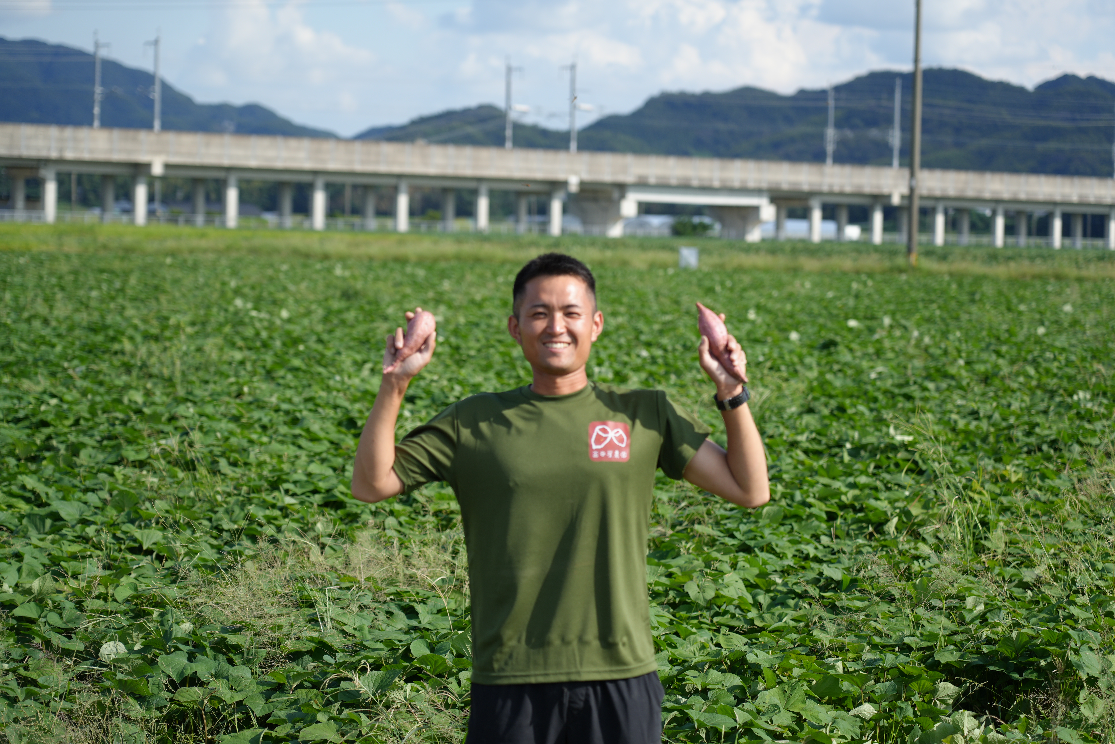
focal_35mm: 104
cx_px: 558
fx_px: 3221
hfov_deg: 19.6
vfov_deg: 13.2
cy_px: 372
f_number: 4.5
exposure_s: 1/640
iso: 100
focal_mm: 104
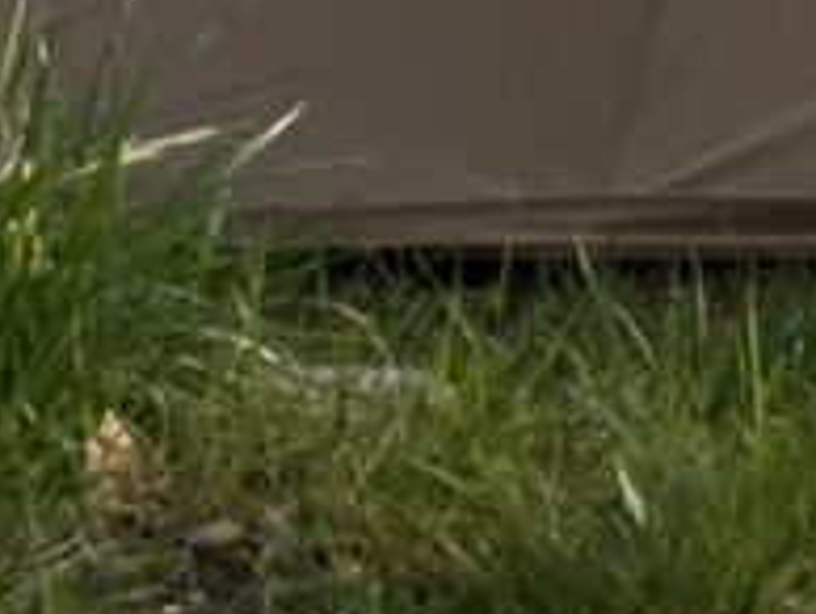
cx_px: 2149
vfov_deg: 9.5
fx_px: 3233
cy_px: -908
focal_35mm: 137
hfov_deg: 11.2
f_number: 1.5
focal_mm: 5.7
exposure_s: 1/2915
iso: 50
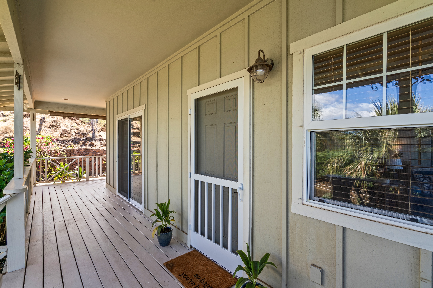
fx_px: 192
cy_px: 144
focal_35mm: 16
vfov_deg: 73.7
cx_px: 216
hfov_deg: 96.7
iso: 100
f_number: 8
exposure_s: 1/50
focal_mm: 16
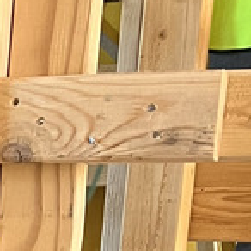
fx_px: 1321
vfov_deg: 10.2
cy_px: 457
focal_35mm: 161
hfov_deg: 9.4
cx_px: -406
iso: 160
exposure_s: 1/60
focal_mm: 5.1
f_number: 1.6
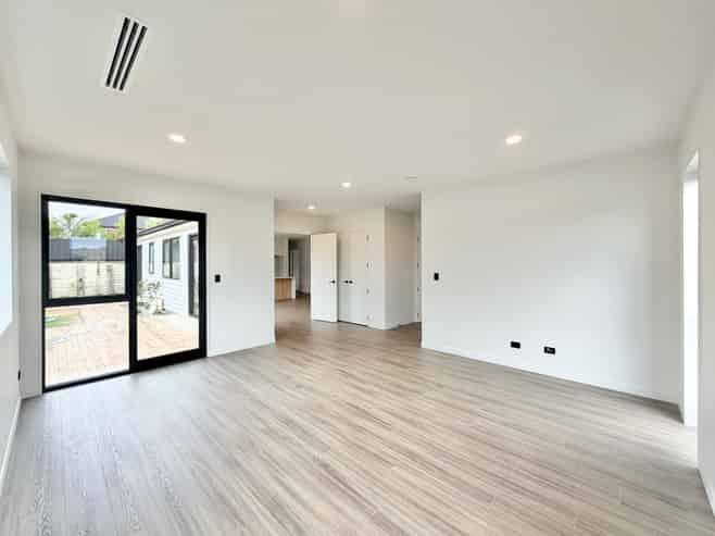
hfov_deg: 102.1
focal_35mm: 14
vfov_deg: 85.6
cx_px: 358
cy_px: 268
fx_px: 289
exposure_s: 1/226
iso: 40
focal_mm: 2.22
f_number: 2.2
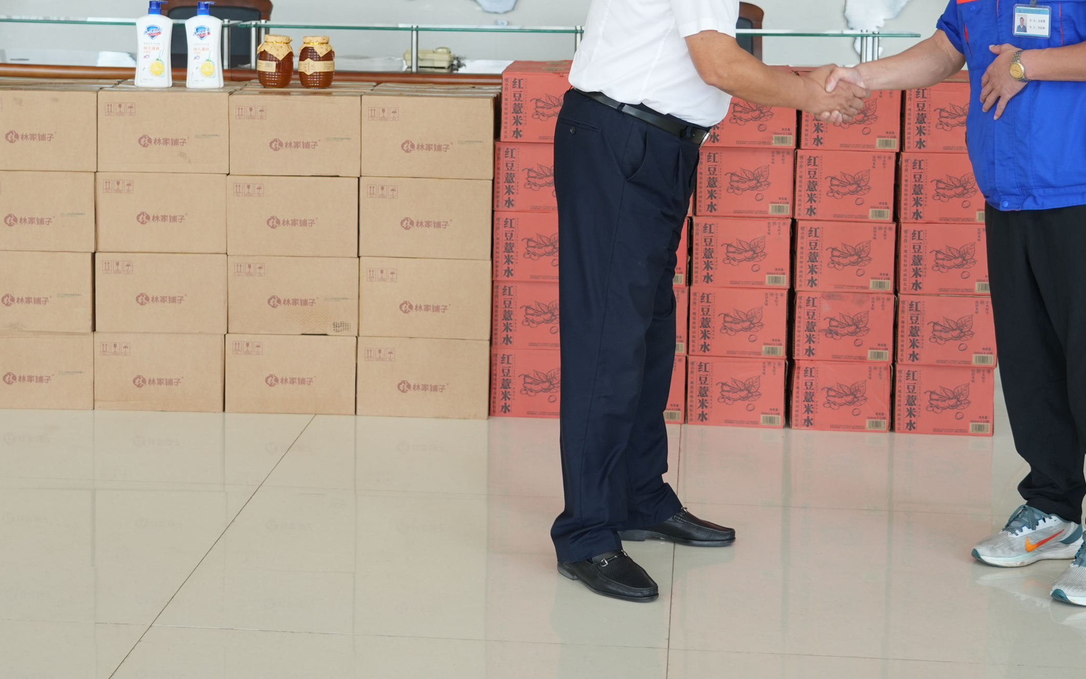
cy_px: 76
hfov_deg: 30.2
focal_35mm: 68
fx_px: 2013
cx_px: 514
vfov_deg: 18.8
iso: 200
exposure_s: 1/125
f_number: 4
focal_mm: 40
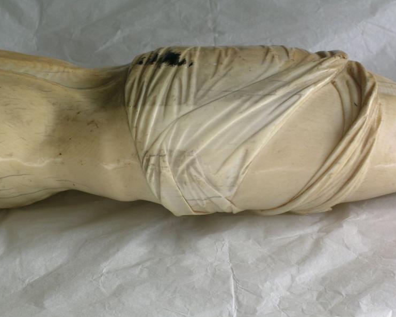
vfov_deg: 12.6
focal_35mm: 122
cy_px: 160
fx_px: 1430
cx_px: 188
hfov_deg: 15.8
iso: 50
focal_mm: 24
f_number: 7.3
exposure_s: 1/46.3
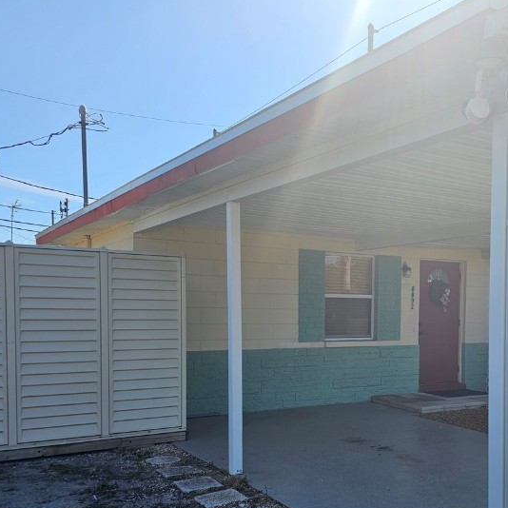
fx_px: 648
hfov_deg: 42.0
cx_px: 360
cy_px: 347
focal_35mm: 39
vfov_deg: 42.1
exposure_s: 1/807
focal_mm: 6.3
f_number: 1.7
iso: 10
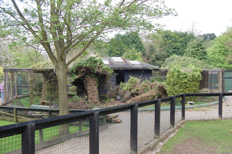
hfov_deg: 49.6
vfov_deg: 34.2
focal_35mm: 39
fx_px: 251
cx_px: 116
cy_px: 77
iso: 200
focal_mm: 26
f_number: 6.3
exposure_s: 1/160
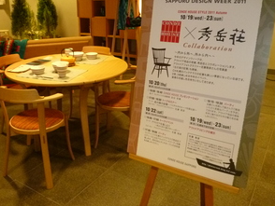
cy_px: 82
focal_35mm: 34
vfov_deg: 41.6
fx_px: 270
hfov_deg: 53.5
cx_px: 108
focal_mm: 4.5
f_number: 2.8
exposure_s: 1/30
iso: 400
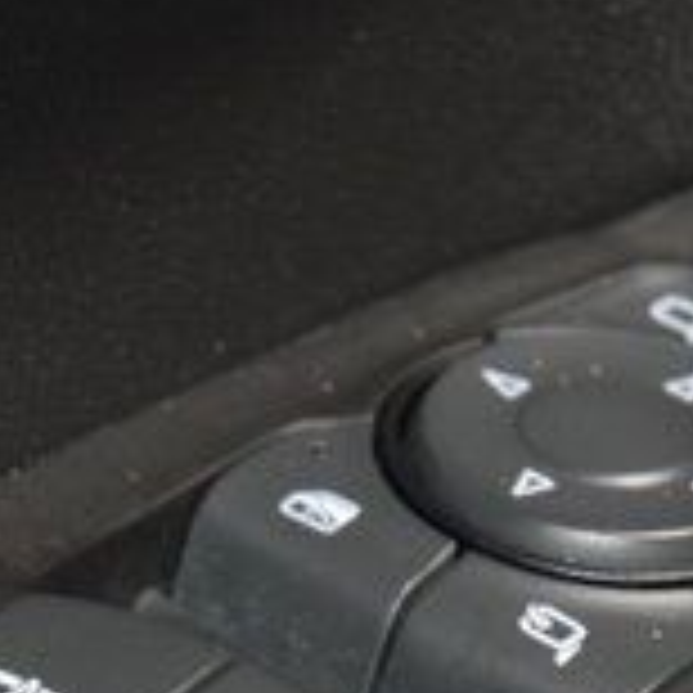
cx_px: 122
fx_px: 8380
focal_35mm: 370
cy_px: 709
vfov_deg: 4.7
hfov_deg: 4.7
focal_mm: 70
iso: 2500
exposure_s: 1/60
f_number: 4.5
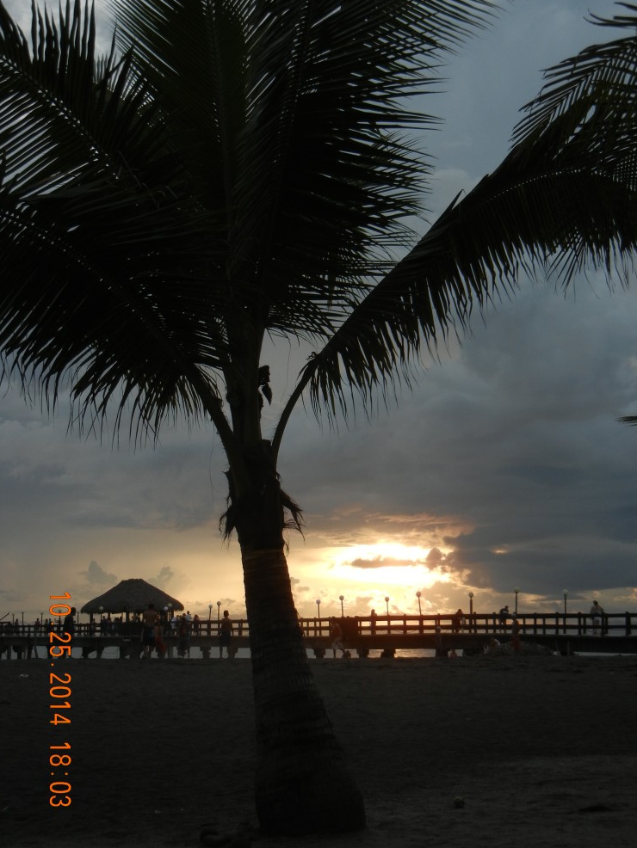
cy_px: 421
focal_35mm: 54
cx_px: 322
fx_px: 1324
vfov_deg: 35.5
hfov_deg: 27.0
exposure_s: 1/257
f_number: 3.9
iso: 160
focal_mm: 9.3
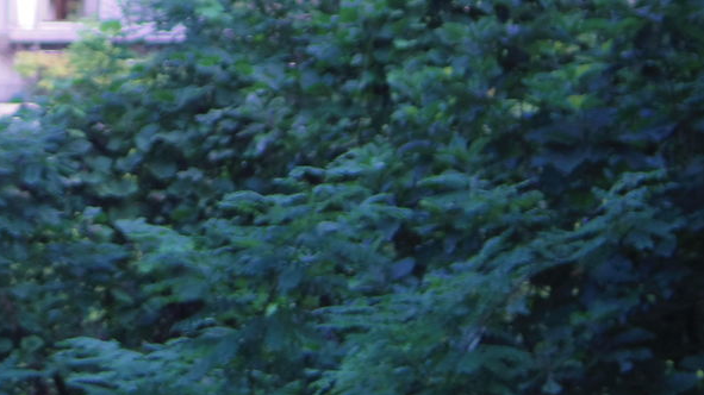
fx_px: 1941
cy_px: -55
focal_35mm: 104
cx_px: -2
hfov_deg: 19.9
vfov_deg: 11.4
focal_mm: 8.5
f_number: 1.9
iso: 250
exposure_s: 1/200
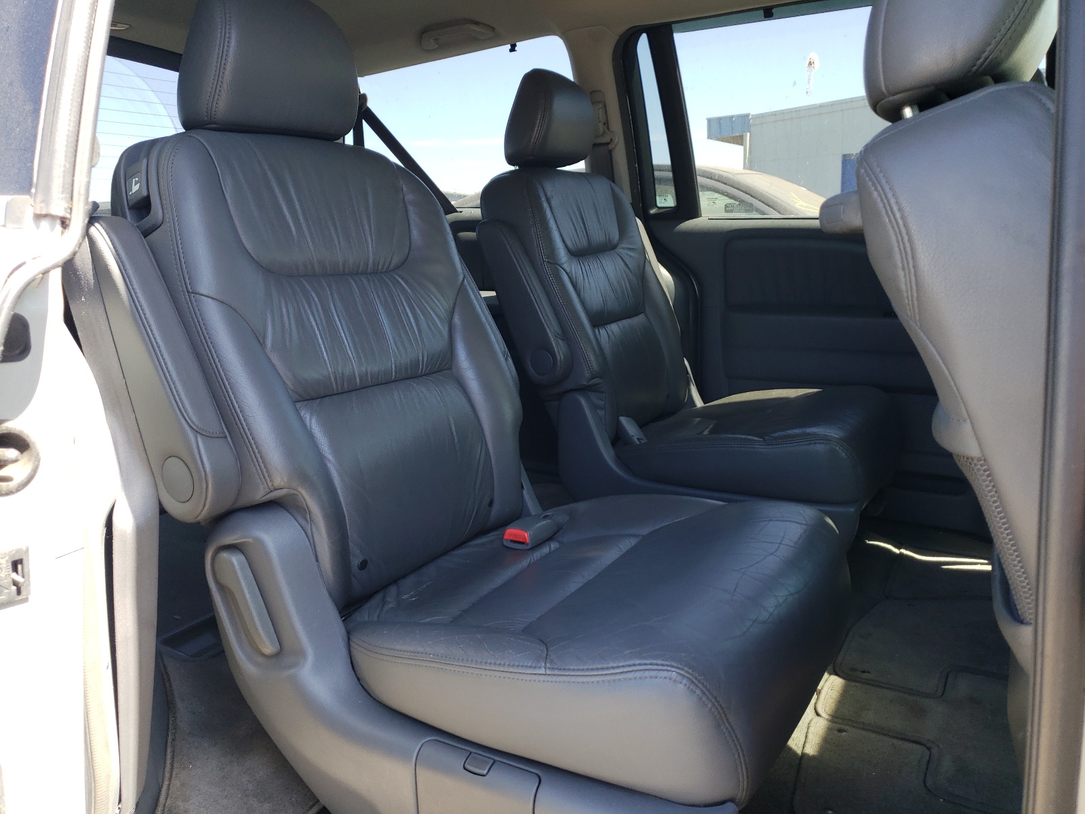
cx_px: 542
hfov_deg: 67.3
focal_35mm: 26
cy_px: 407
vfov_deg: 53.1
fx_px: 815
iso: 50
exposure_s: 1/182
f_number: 1.5
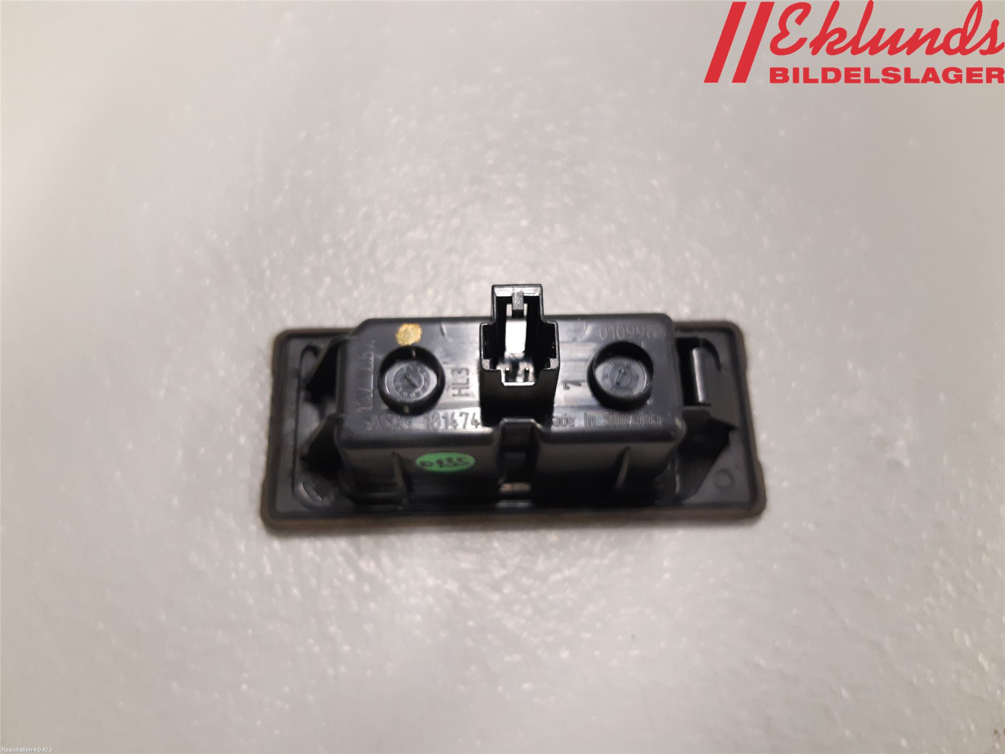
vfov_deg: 53.1
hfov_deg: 67.3
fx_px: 755
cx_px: 502
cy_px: 377
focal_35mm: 26
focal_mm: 3.93
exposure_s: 1/50
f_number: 1.7
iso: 250
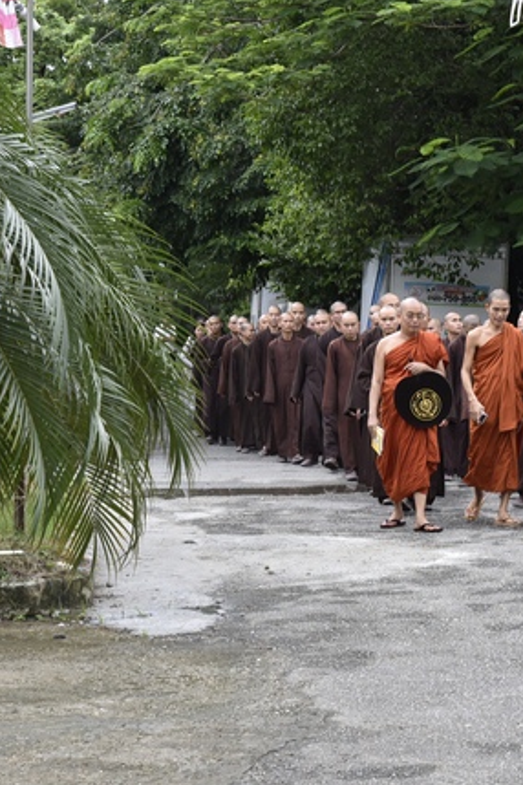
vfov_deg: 19.3
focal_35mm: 106
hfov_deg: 12.8
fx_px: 2310
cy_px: 392
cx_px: 464
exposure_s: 1/80
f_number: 11
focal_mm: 70
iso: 500
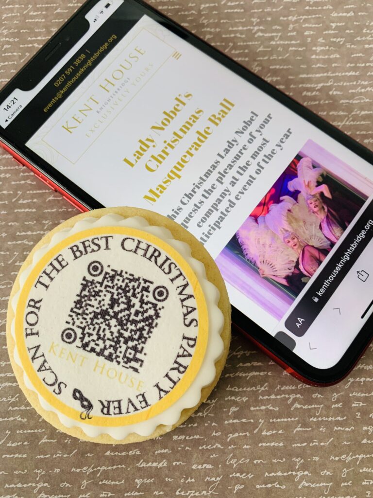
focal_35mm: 26
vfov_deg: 67.3
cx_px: 186
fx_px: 374
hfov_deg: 53.1
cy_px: 249
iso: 100
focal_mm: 4.25
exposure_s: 1/60
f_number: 1.8
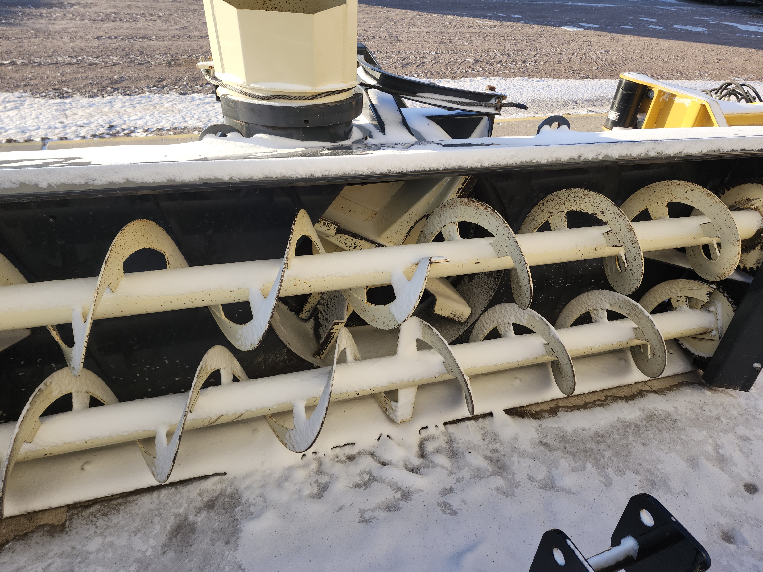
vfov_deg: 58.9
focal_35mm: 23
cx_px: 382
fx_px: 507
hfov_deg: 73.9
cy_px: 286
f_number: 1.8
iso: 25
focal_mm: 5.54
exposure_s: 1/368
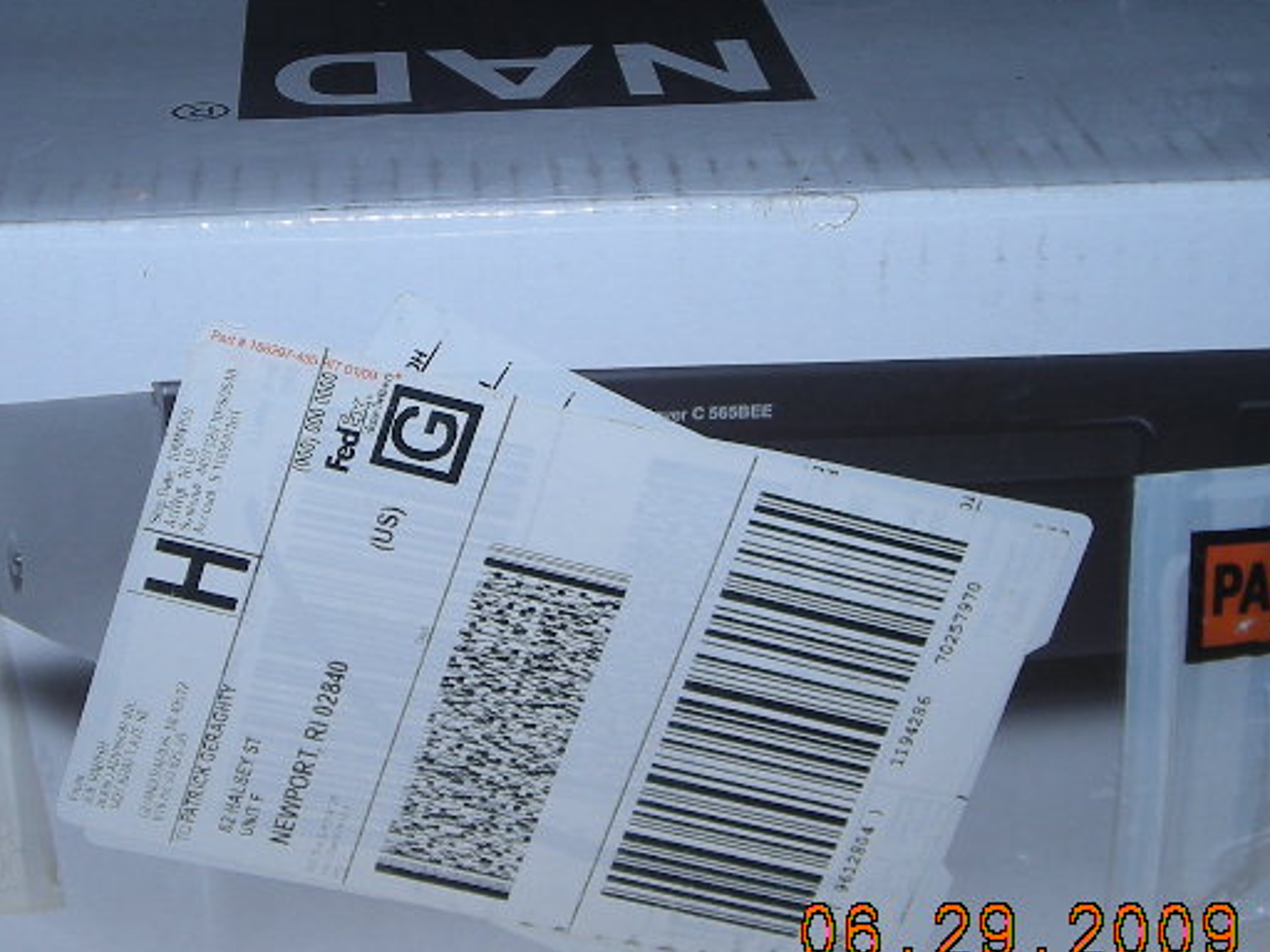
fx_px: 2788
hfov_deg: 25.5
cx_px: 434
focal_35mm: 76
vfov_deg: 19.2
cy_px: 181
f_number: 3.2
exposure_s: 1/60
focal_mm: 6.3
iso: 50
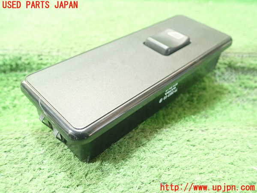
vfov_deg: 46.8
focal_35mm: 30
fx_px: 223
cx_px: 128
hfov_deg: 60.0
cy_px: 96
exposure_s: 1/80
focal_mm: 5.5
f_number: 2.3
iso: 800
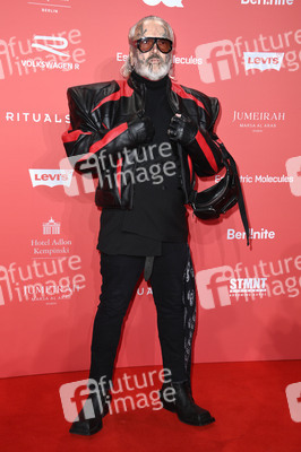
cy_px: 226
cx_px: 150
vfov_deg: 39.6
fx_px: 628
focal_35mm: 50
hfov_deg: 26.9
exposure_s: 1/250
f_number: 5.6
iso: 1000
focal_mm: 50
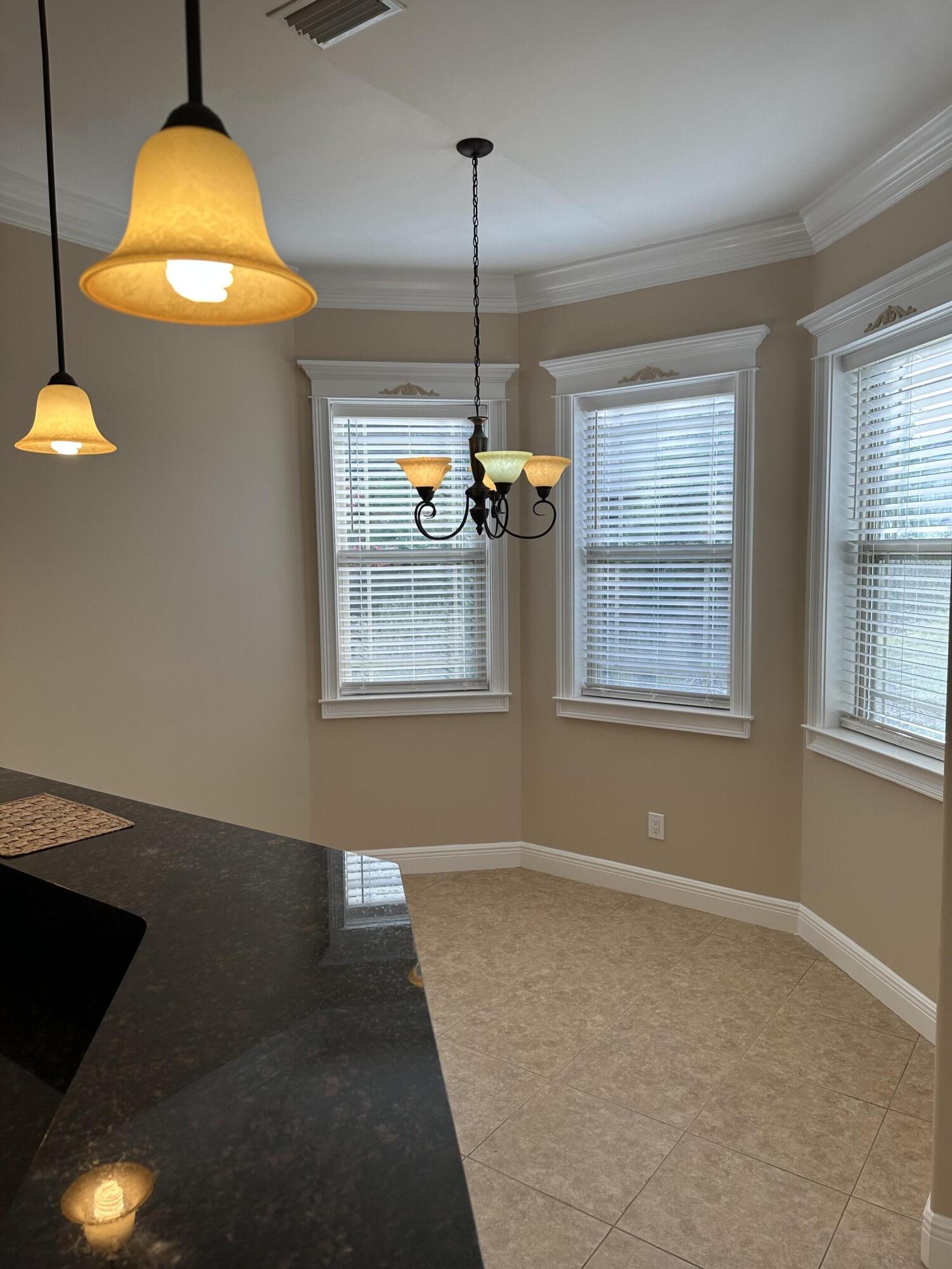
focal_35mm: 24
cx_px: 476
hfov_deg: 56.8
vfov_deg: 71.6
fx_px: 880
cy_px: 634
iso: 80
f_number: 1.78
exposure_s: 1/361
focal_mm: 6.86
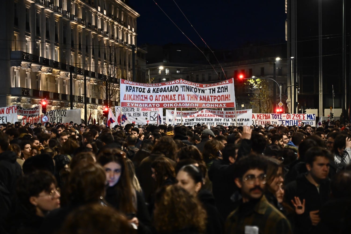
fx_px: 682
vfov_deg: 19.5
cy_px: 117
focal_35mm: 70
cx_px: 176
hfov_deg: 28.8
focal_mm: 70
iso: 6400
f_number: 4
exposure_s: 1/125
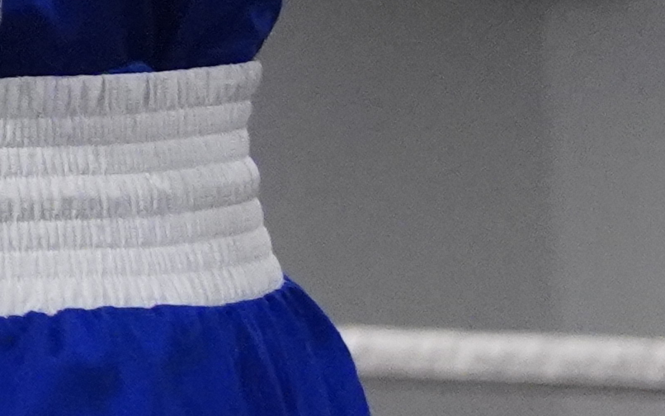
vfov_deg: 3.7
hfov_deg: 5.7
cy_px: -412
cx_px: -1234
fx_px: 6326
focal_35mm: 349
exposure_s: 1/800
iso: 10000
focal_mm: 46
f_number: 2.8
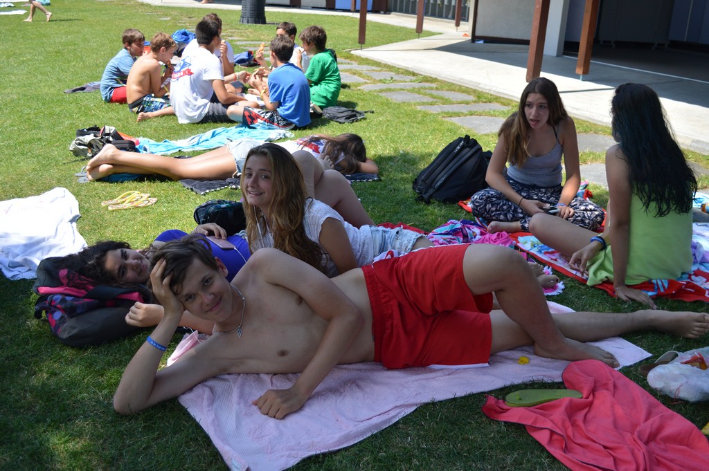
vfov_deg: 36.8
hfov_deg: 53.2
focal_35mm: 36
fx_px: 708
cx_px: 354
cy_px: 236
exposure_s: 1/1000
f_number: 4
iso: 220
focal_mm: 24
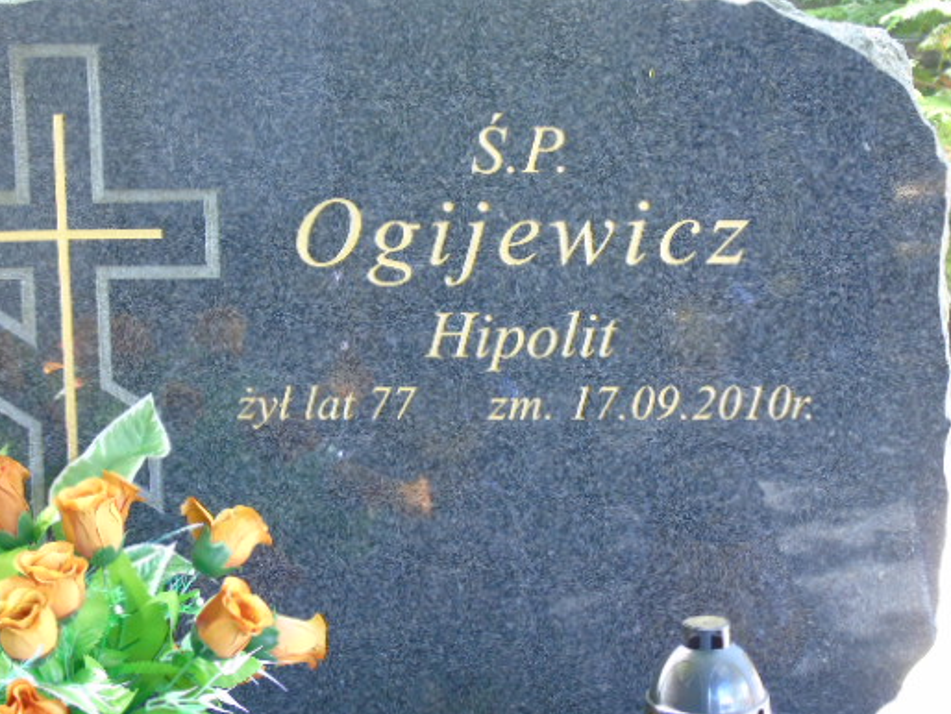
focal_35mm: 117
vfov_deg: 12.7
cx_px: 403
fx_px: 3216
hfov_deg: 16.8
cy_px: 377
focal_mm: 17
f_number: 4.3
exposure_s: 1/30
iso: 400
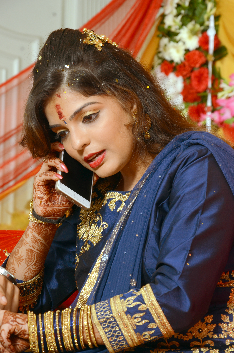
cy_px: 176
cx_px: 117
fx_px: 1542
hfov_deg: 8.7
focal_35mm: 158
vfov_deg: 13.1
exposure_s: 1/100
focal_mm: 105
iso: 320
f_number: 9
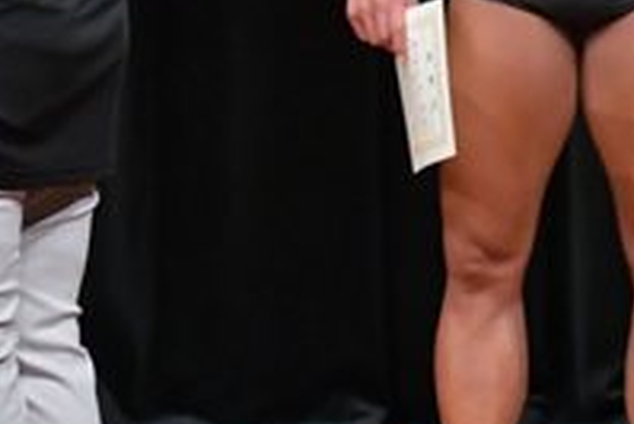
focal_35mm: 992
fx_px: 17482
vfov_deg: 1.4
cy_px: 19
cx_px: -556
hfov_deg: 2.1
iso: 5000
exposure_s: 1/400
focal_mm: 170
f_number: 5.6
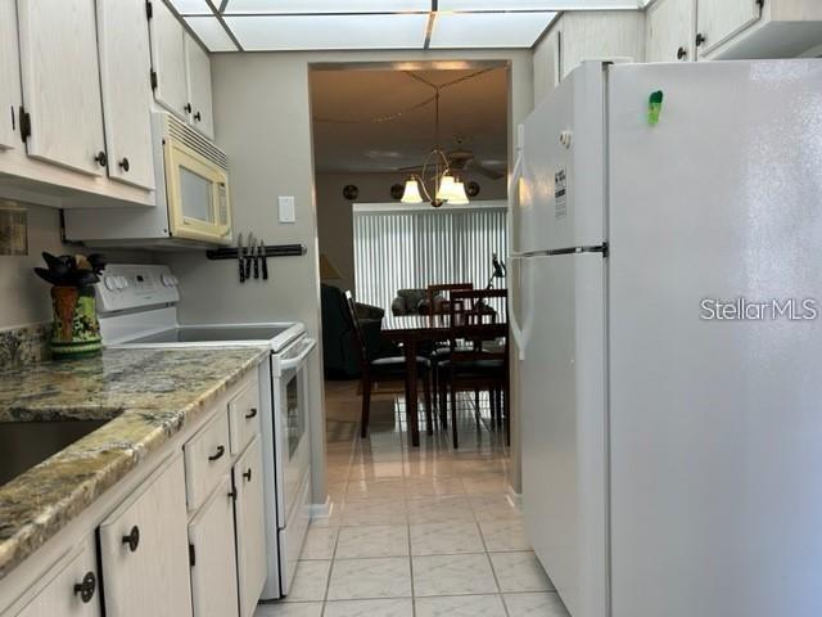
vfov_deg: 53.1
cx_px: 411
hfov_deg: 67.3
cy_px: 308
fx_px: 617
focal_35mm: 26
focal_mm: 5.7
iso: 64
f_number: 1.5
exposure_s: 1/120
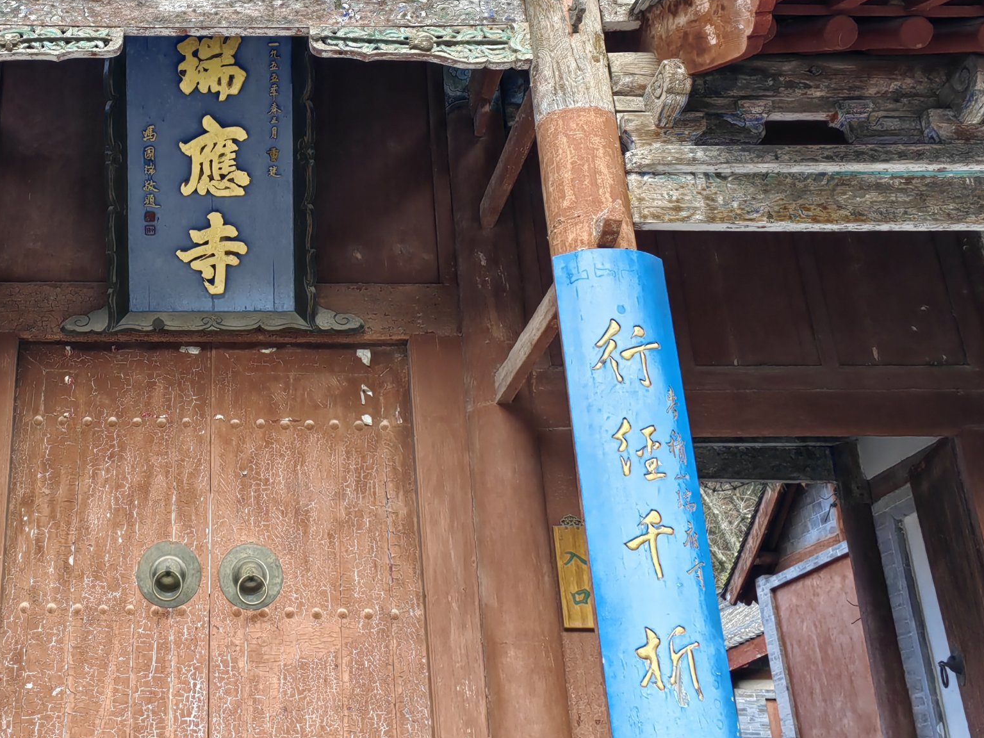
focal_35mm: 48
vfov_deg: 29.9
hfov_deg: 38.3
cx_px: 205
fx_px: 1364
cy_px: 201
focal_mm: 5.54
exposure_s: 1/909
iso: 160
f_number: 1.8
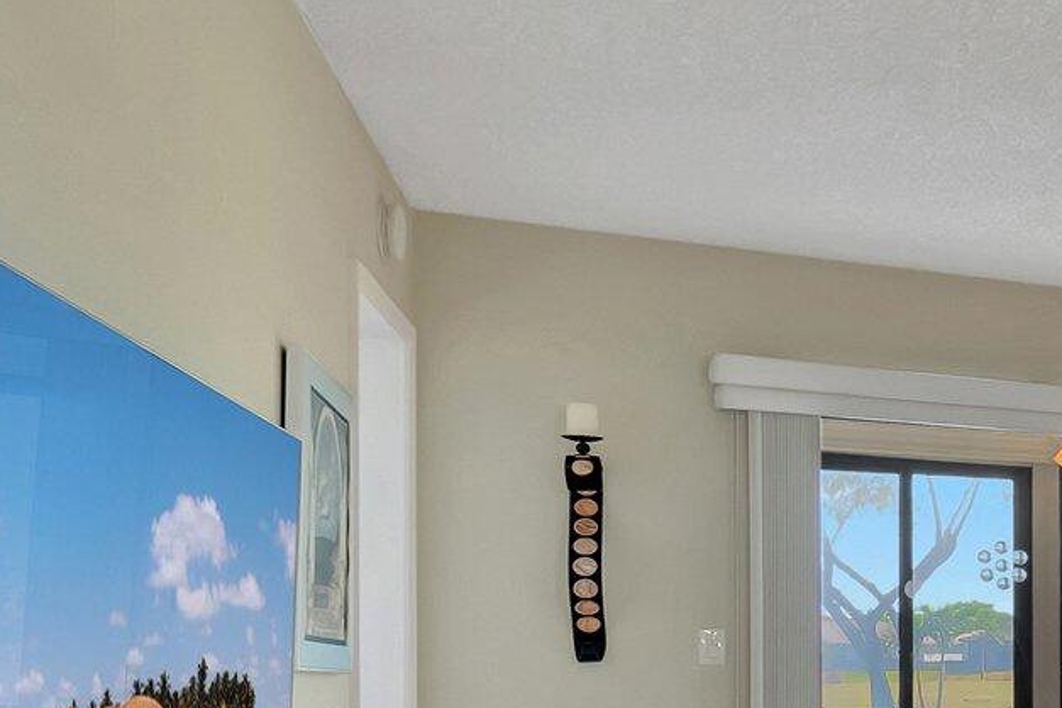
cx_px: 1665
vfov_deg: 26.4
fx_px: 1445
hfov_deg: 26.4
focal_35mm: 49
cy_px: 667
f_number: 8
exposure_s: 1/5
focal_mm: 10
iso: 1000
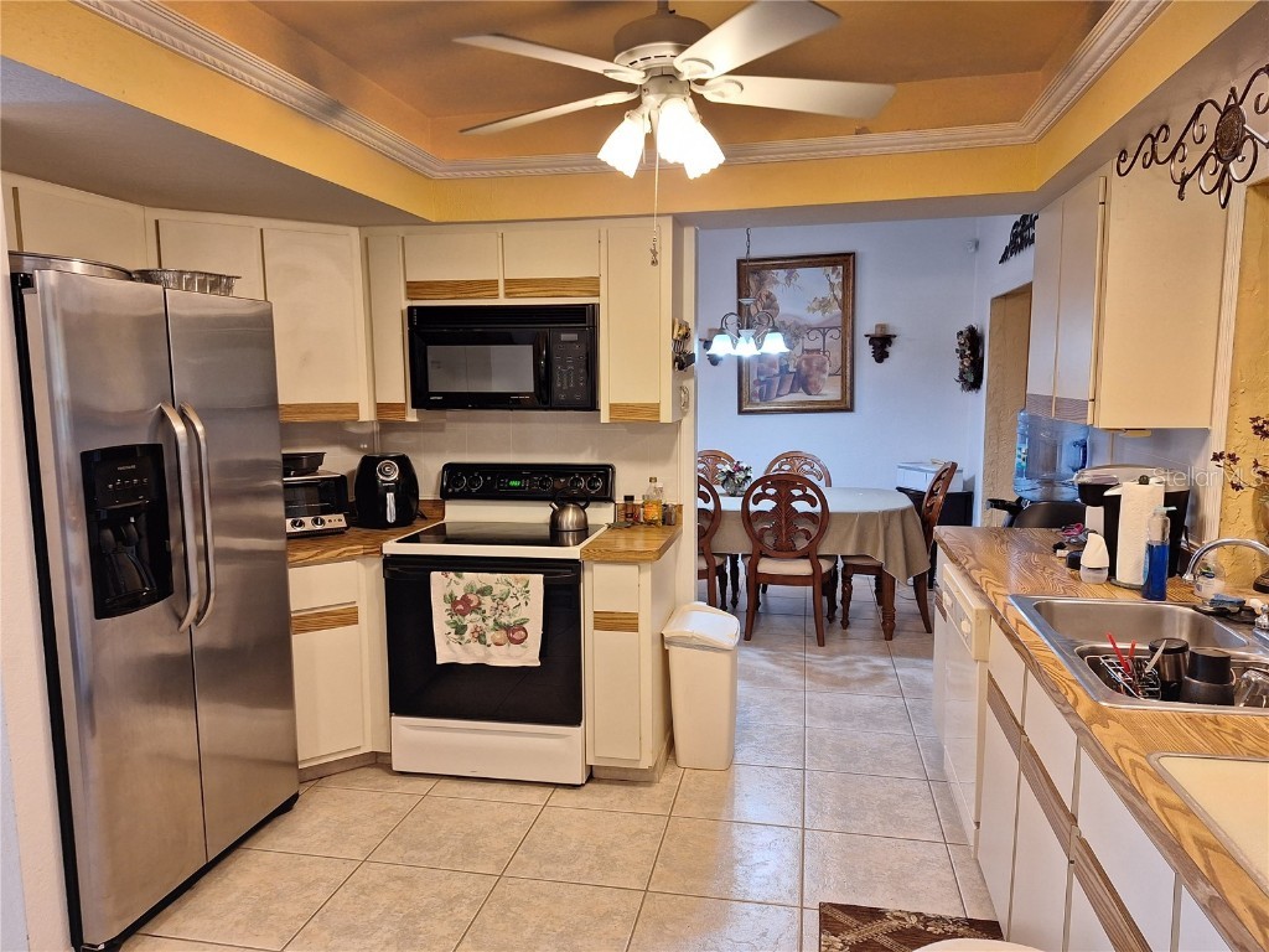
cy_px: 476
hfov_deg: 73.9
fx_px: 843
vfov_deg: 58.9
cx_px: 634
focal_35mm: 23
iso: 125
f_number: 1.8
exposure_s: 1/40
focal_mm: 5.54
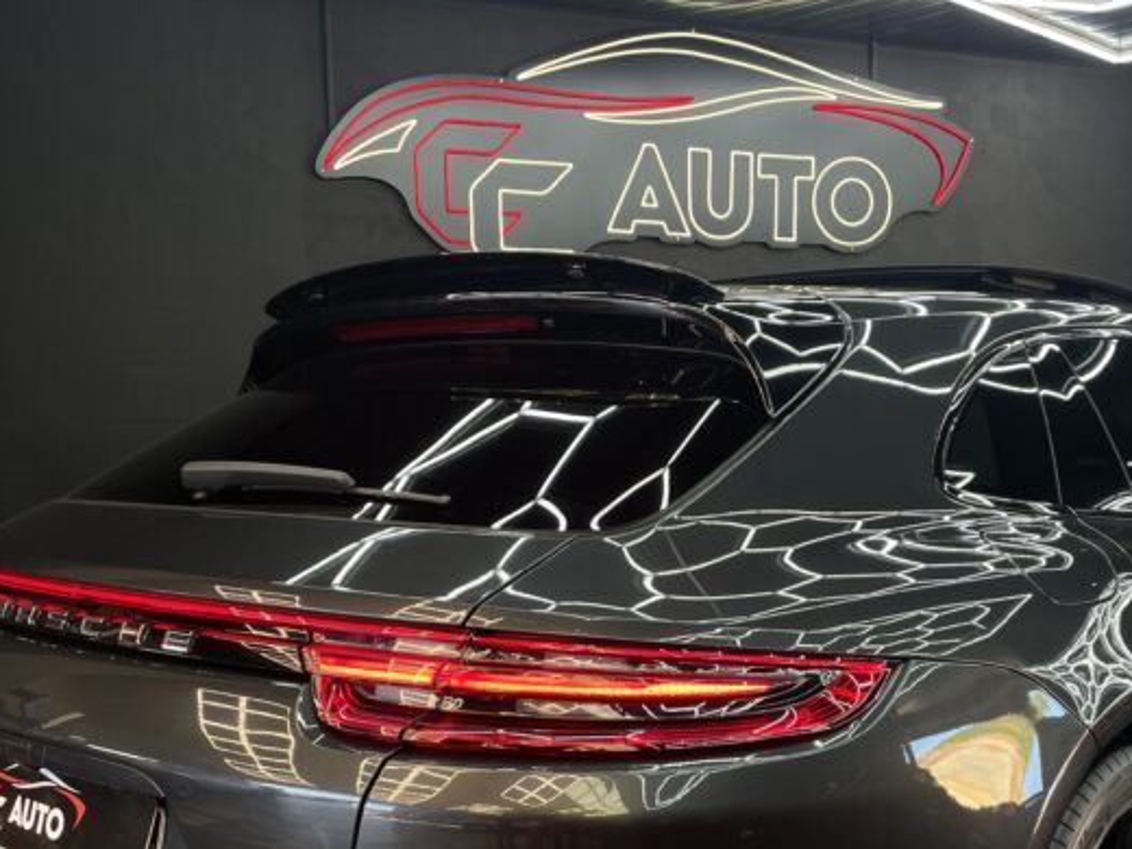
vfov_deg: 35.1
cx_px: 694
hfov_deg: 46.5
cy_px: 651
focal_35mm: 40
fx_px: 1308
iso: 40
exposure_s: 1/100
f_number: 1.6
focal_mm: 4.2
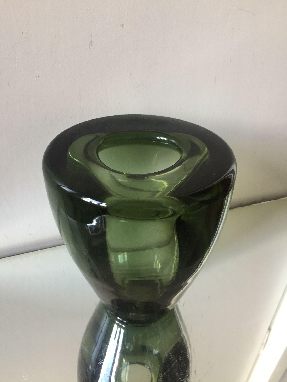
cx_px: 144
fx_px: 321
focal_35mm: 29
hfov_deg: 48.2
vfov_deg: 61.7
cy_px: 191
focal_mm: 4.15
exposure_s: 1/33
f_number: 2.2
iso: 125
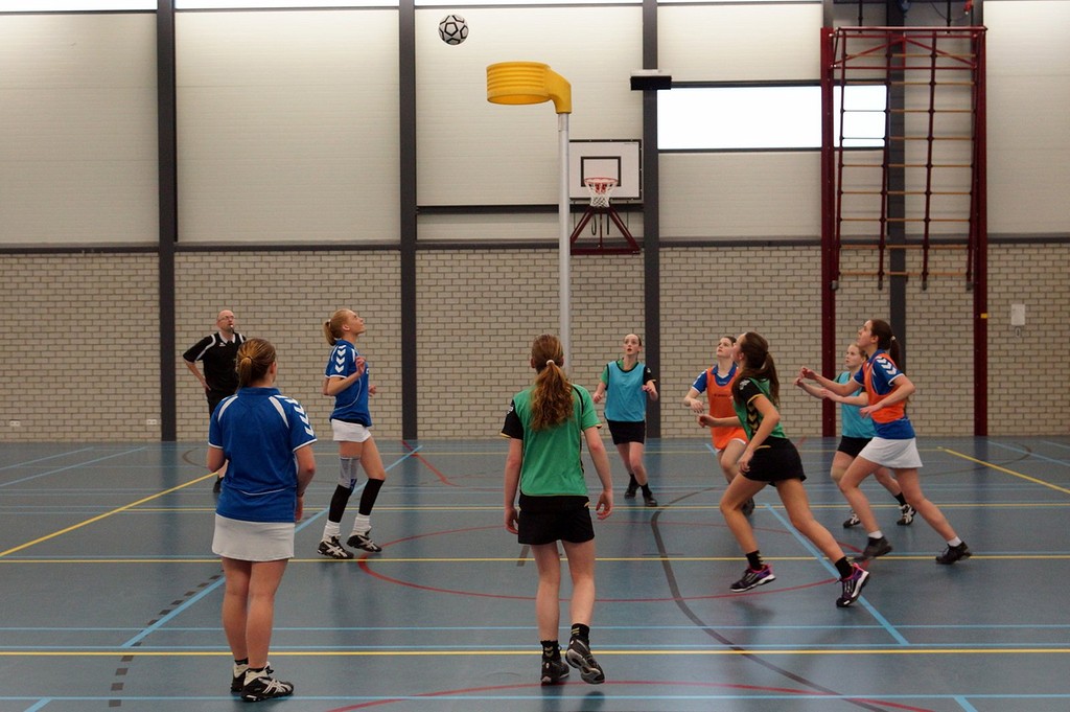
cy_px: 356
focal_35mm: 42
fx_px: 1247
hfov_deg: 46.4
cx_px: 535
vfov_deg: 31.8
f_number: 3.2
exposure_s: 1/320
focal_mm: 28
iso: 1250
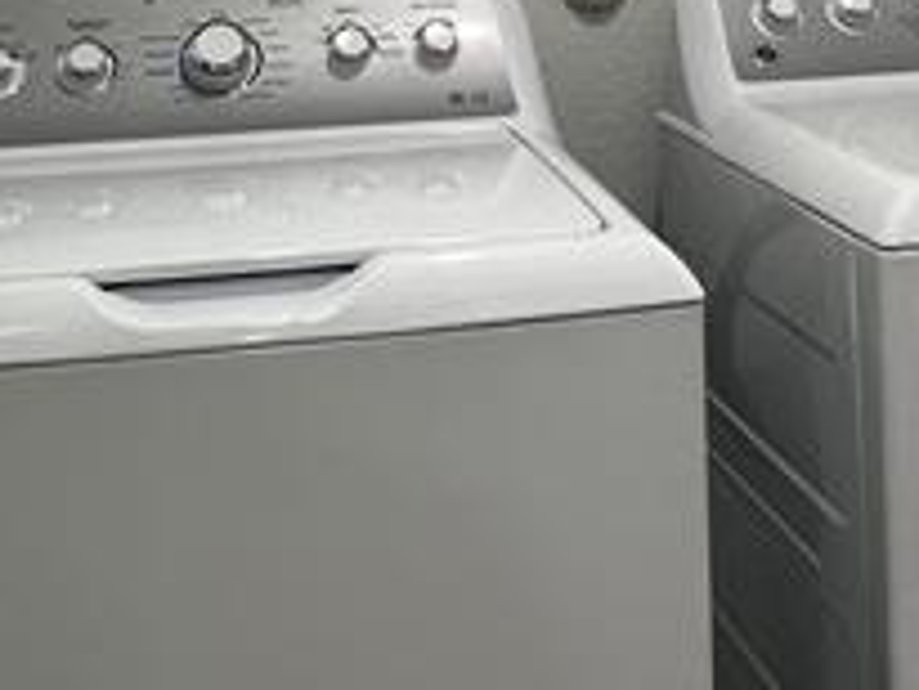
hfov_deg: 29.7
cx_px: 569
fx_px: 1727
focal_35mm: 65
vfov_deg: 20.9
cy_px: -170
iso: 200
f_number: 1.8
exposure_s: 1/120
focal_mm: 1.57
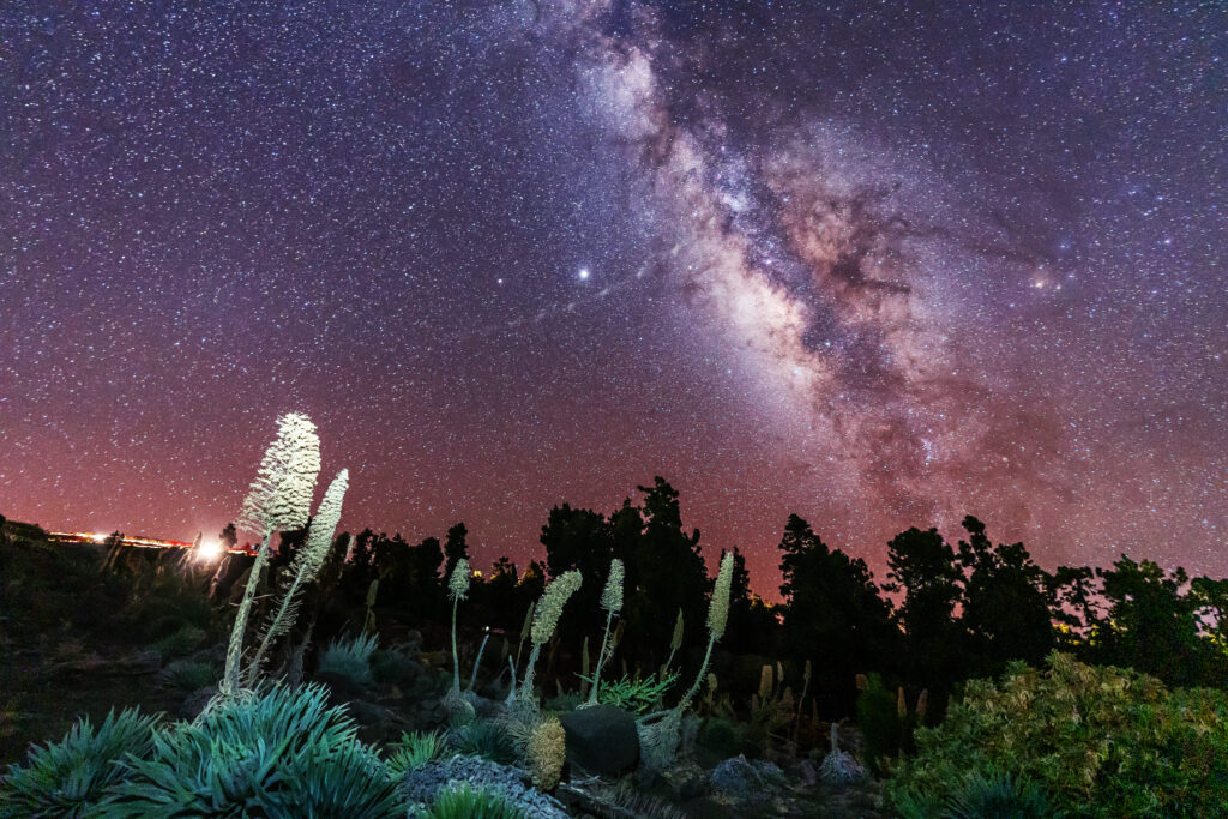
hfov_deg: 93.3
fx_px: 580
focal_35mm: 17
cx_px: 614
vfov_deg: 70.5
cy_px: 410
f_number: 2.8
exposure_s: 25
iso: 5000
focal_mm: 17
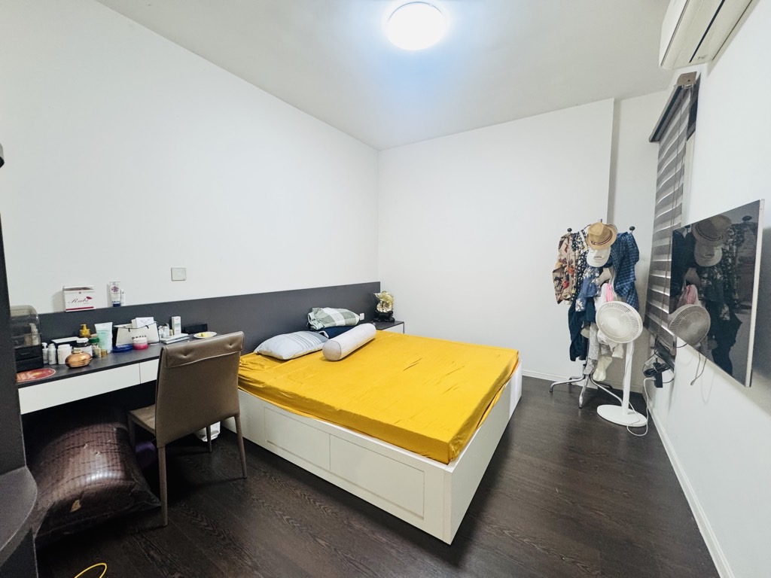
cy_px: 289
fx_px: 312
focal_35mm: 14
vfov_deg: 85.7
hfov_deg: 102.1
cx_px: 386
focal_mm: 2.22
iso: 250
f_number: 2.2
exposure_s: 1/50
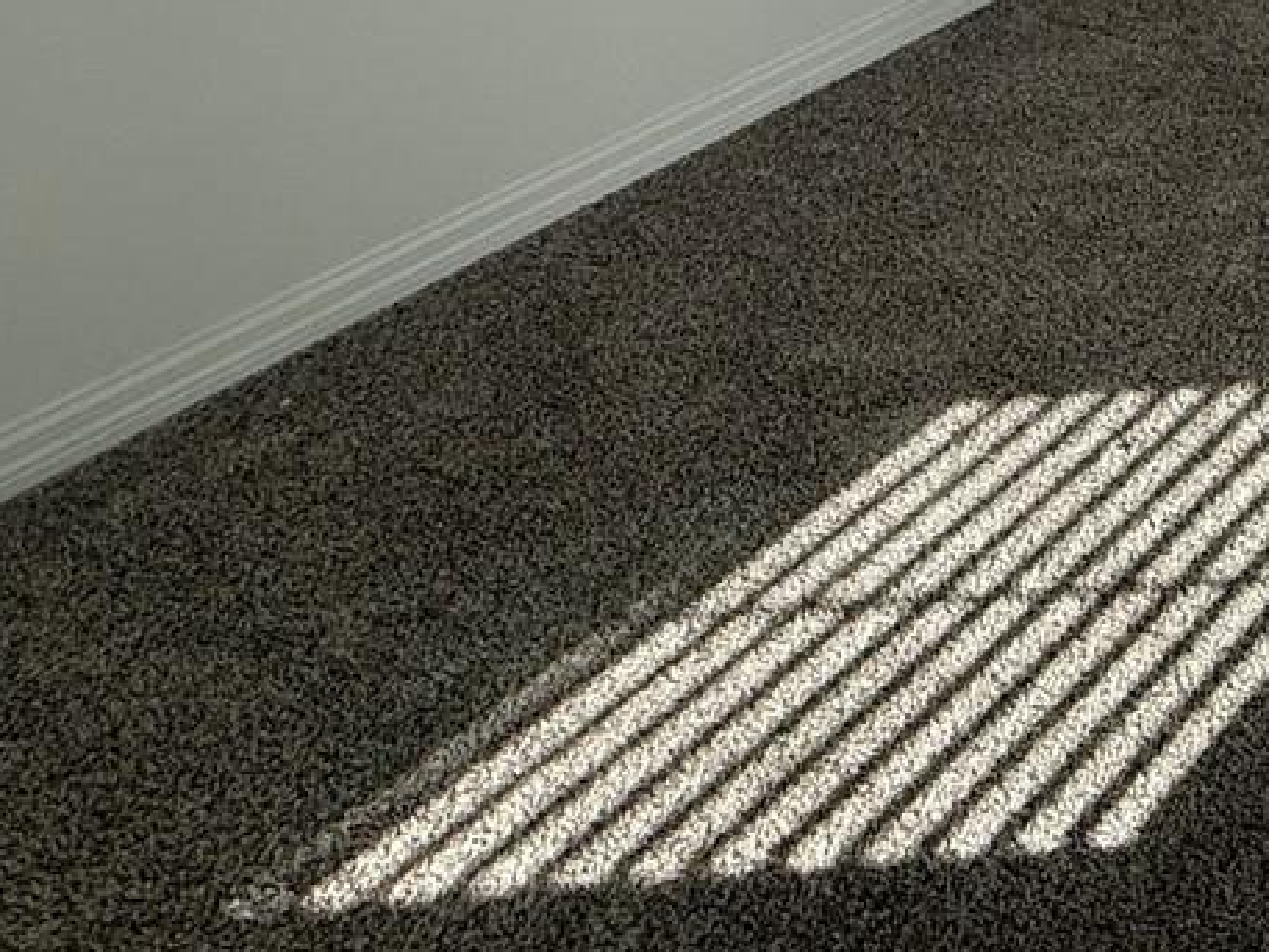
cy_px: -519
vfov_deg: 23.2
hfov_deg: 30.5
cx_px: 1661
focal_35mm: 49
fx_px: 1797
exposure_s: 1/205
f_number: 2.2
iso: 50
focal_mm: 2.22
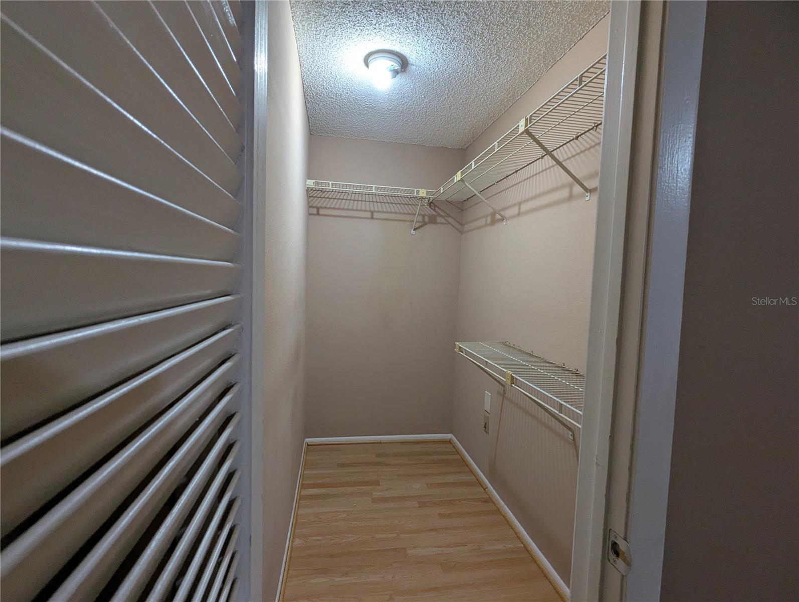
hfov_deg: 94.4
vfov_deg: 78.2
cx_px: 400
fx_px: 370
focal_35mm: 16
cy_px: 301
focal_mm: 2.35
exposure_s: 1/30
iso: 117
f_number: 2.2
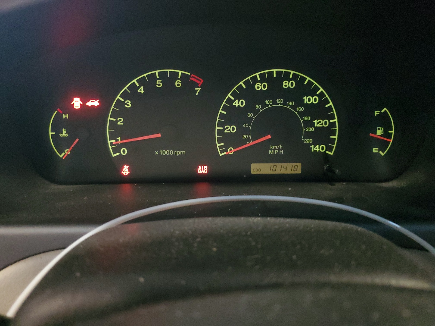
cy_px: 163
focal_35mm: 26
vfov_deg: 53.1
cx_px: 218
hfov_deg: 67.3
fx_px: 327
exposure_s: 1/60.2
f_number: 1.5
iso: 400
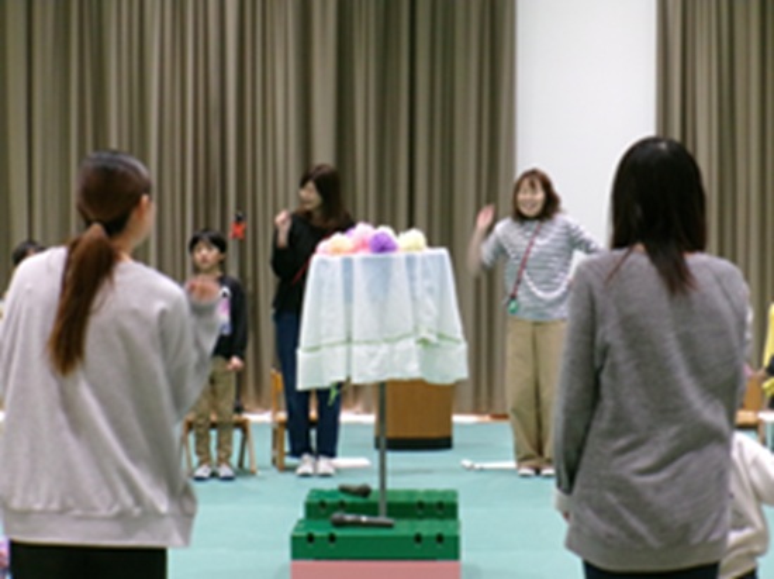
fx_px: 2568
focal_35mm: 115
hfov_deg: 17.1
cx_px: 387
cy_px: 290
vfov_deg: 12.9
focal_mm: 20.6
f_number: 6.2
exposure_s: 1/34
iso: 620
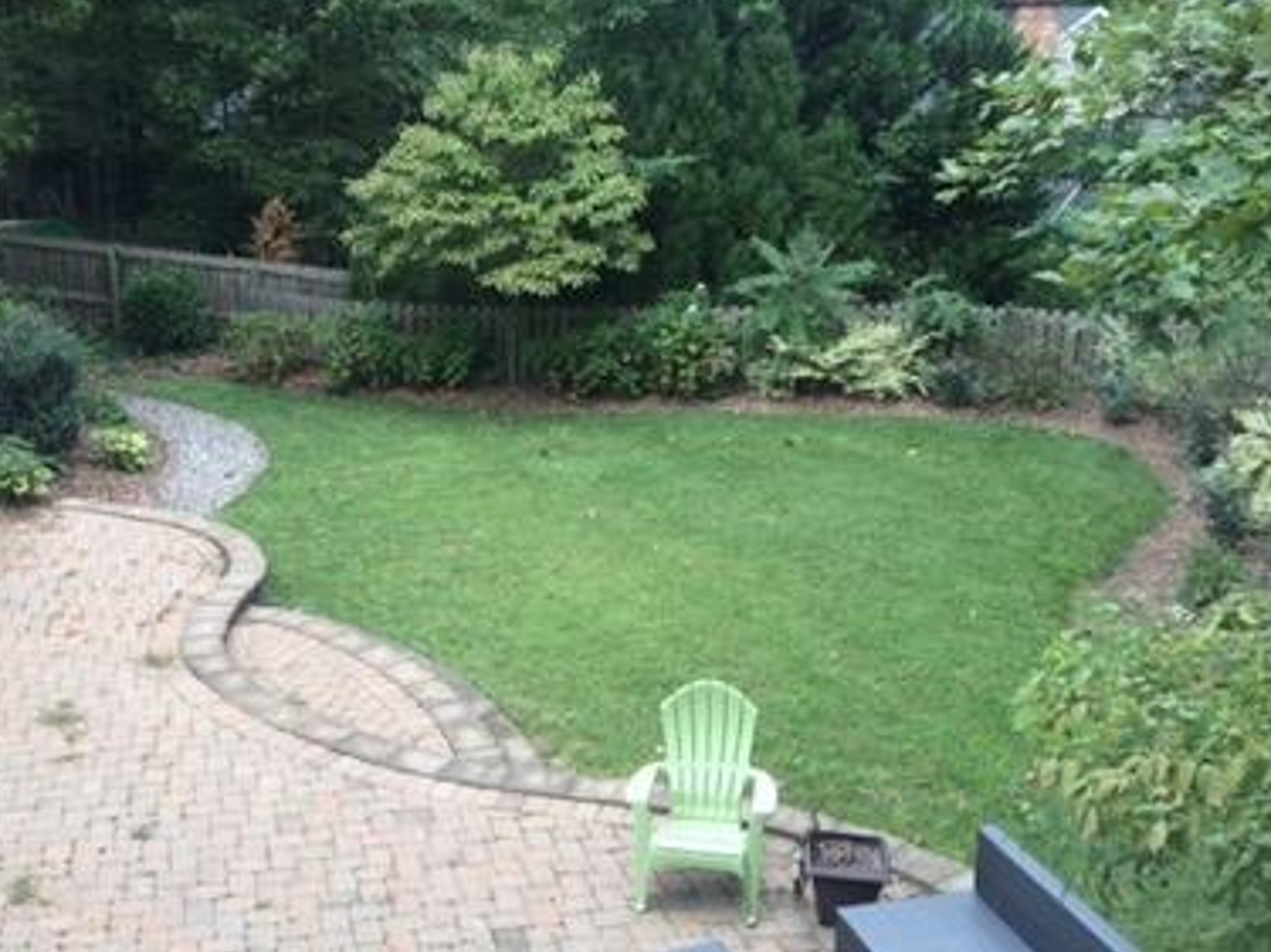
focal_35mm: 41
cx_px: 468
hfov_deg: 45.4
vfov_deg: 35.1
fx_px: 1505
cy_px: 464
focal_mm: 4.12
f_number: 2.2
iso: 32
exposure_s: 1/121
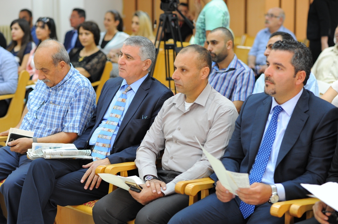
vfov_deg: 16.0
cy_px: 112
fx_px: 797
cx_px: 169
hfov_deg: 23.9
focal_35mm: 85
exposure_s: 1/125
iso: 1600
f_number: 3.2
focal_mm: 85
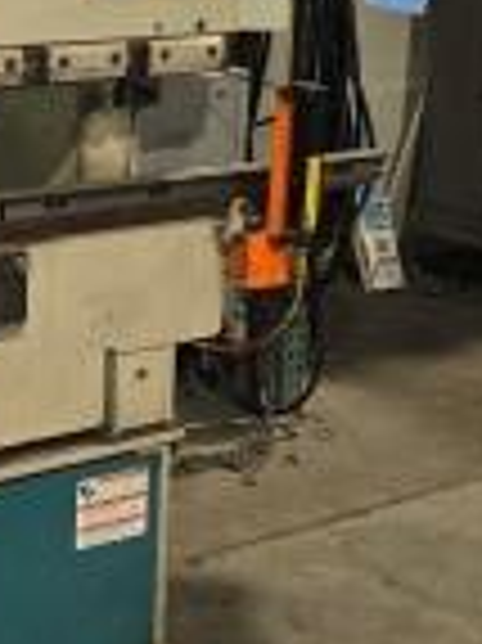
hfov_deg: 19.6
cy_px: 257
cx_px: -34
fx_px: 1339
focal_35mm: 72
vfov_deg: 27.0
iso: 125
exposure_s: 1/20
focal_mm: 6.3
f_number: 1.7
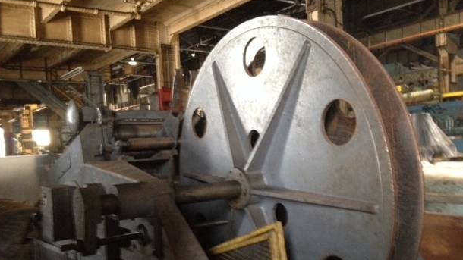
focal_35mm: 40
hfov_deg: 50.5
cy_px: 171
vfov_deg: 29.5
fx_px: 491
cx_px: 236
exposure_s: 1/17
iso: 400
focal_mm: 4.28
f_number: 2.4
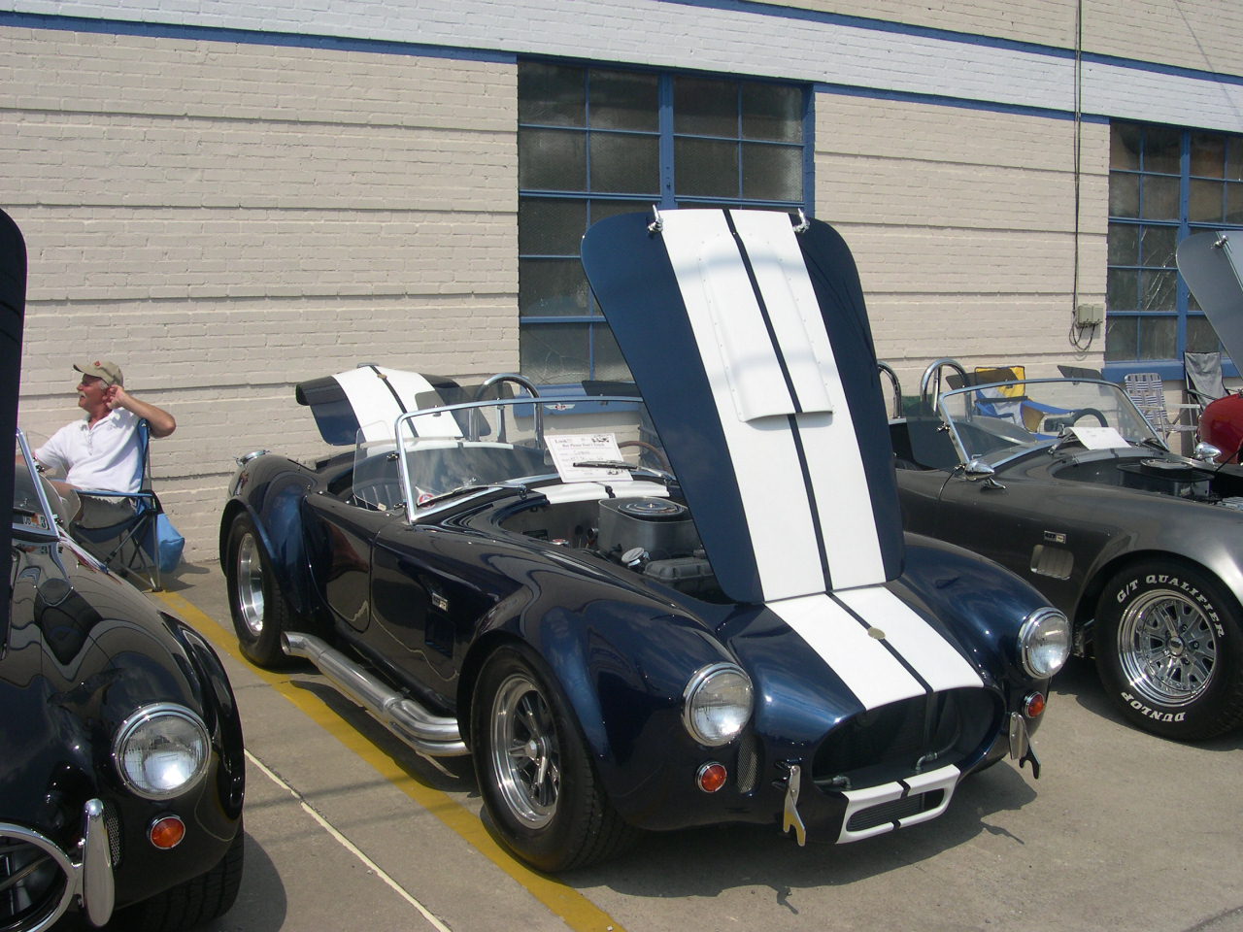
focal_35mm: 38
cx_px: 622
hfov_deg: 49.0
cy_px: 466
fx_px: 1365
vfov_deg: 37.7
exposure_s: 1/416
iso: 100
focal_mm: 8
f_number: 7.6
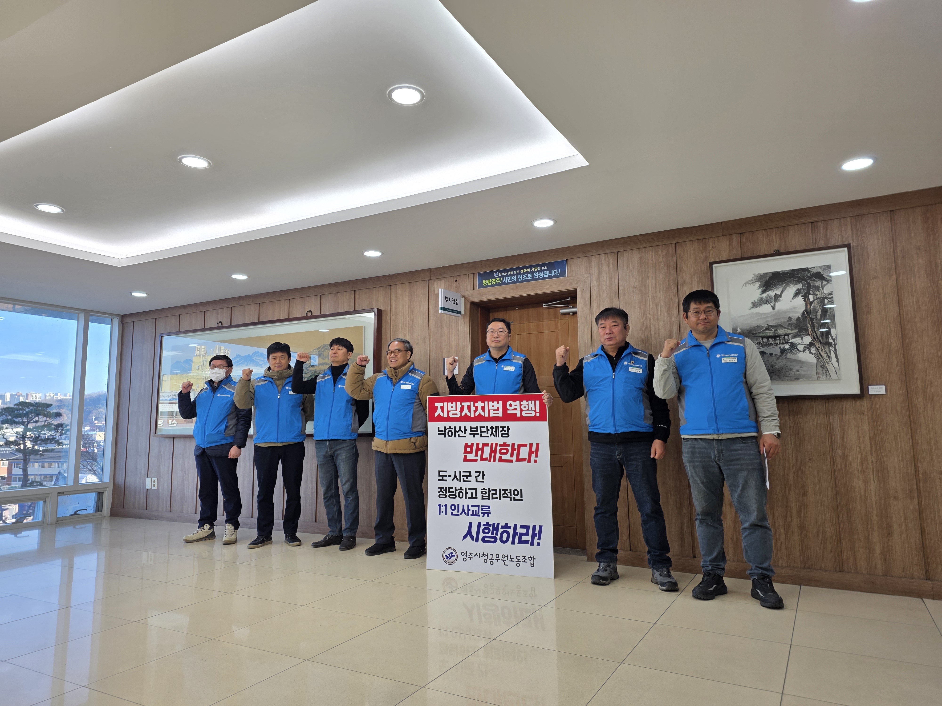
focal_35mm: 23
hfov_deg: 73.9
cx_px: 471
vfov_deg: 58.9
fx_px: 626
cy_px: 353
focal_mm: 6.25
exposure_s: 1/120
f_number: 1.7
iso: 40
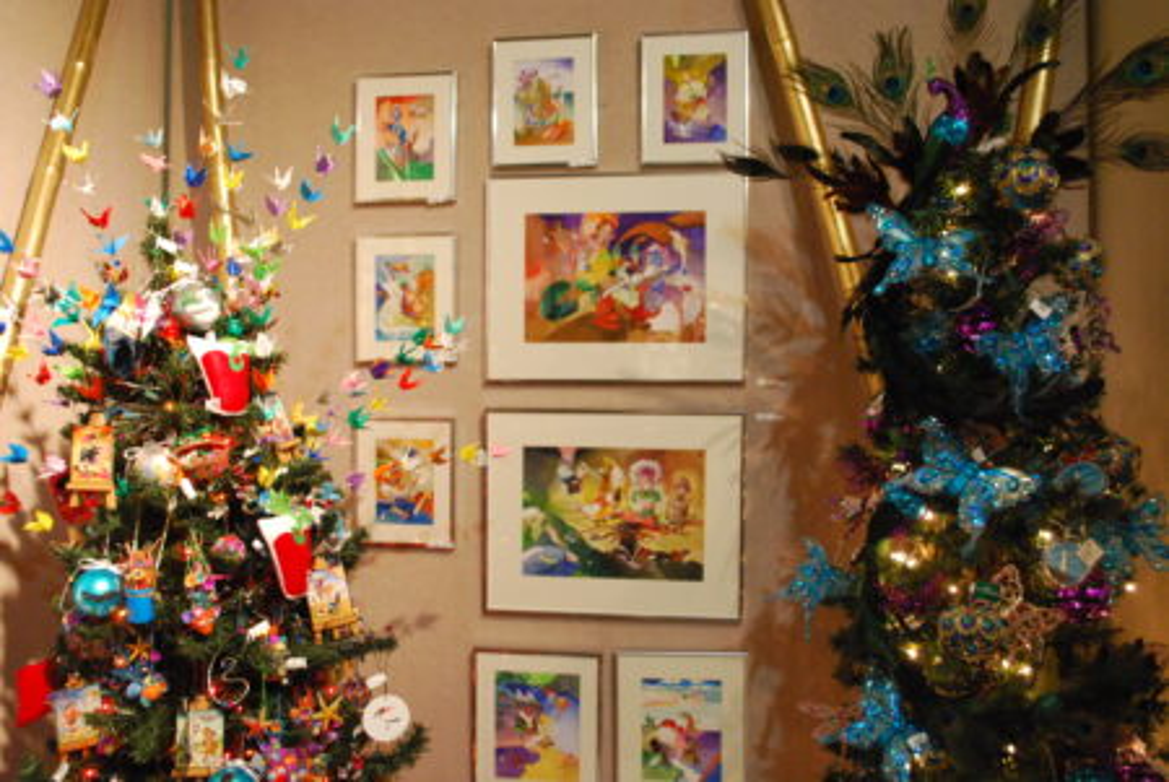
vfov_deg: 43.7
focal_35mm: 30
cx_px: 584
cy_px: 391
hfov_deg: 61.9
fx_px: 975
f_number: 3.8
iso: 1600
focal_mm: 20
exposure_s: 1/30
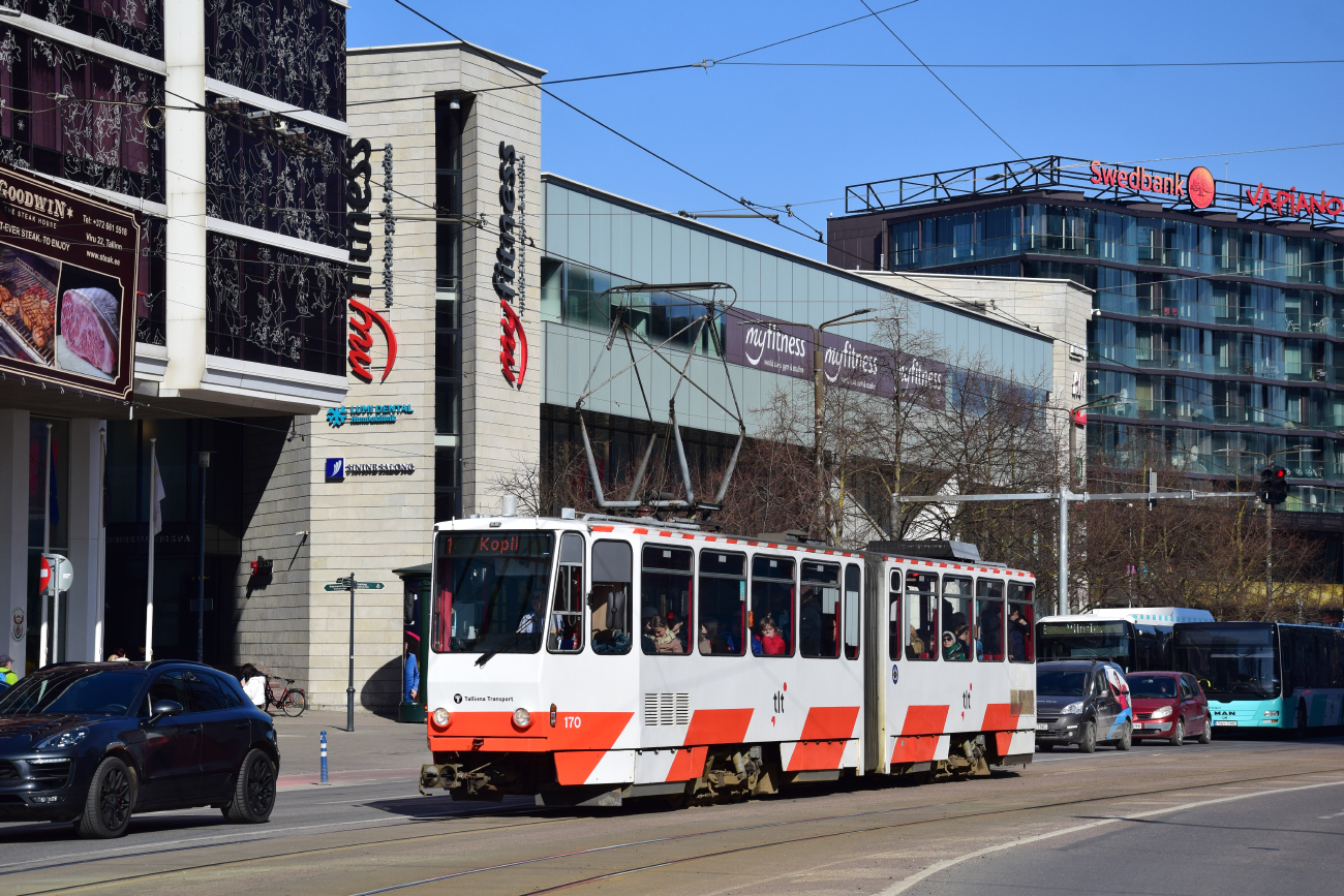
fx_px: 3248
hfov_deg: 23.4
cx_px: 672
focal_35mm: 87
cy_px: 448
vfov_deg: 15.7
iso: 200
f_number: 6.3
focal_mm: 58
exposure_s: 1/1000
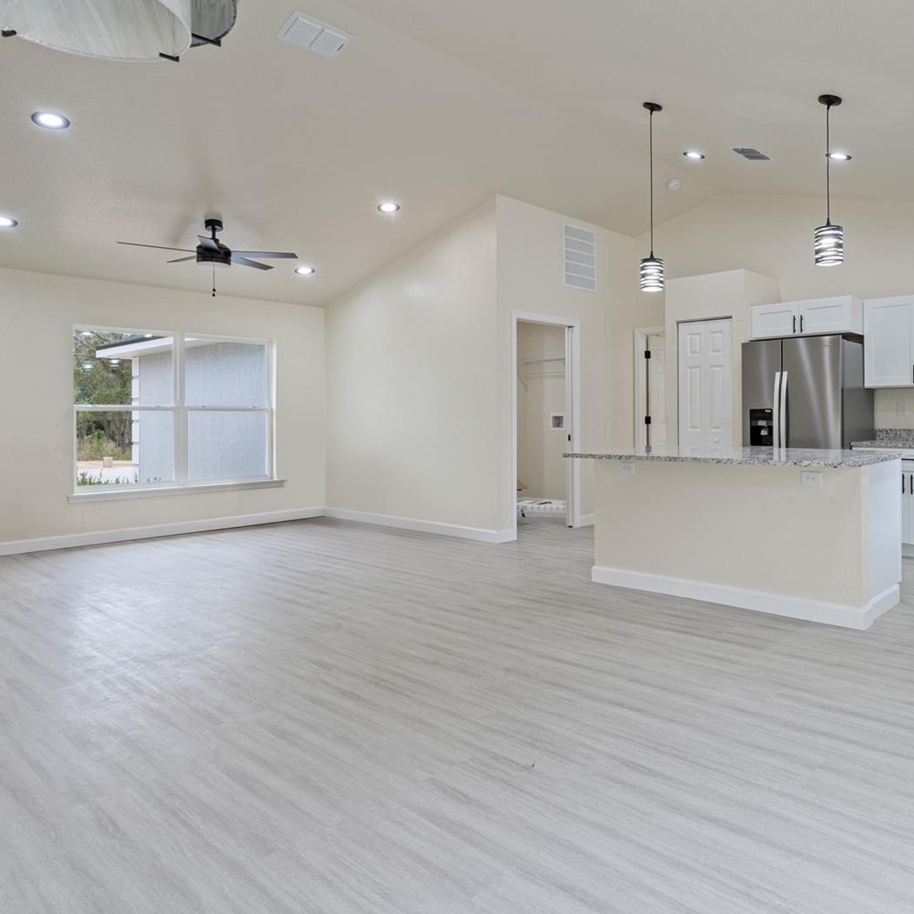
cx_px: 640
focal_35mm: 22
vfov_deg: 69.6
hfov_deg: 66.9
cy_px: 460
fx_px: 657
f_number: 16
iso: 250
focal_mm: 17
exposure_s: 1/2
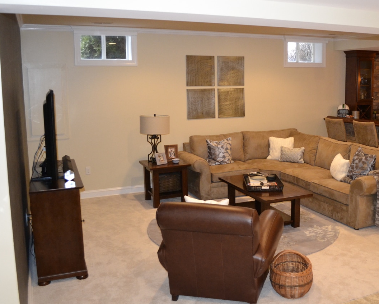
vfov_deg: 41.1
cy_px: 135
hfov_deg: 49.7
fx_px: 404
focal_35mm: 36
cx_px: 239
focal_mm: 18
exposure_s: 1/60
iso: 1800
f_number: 3.5
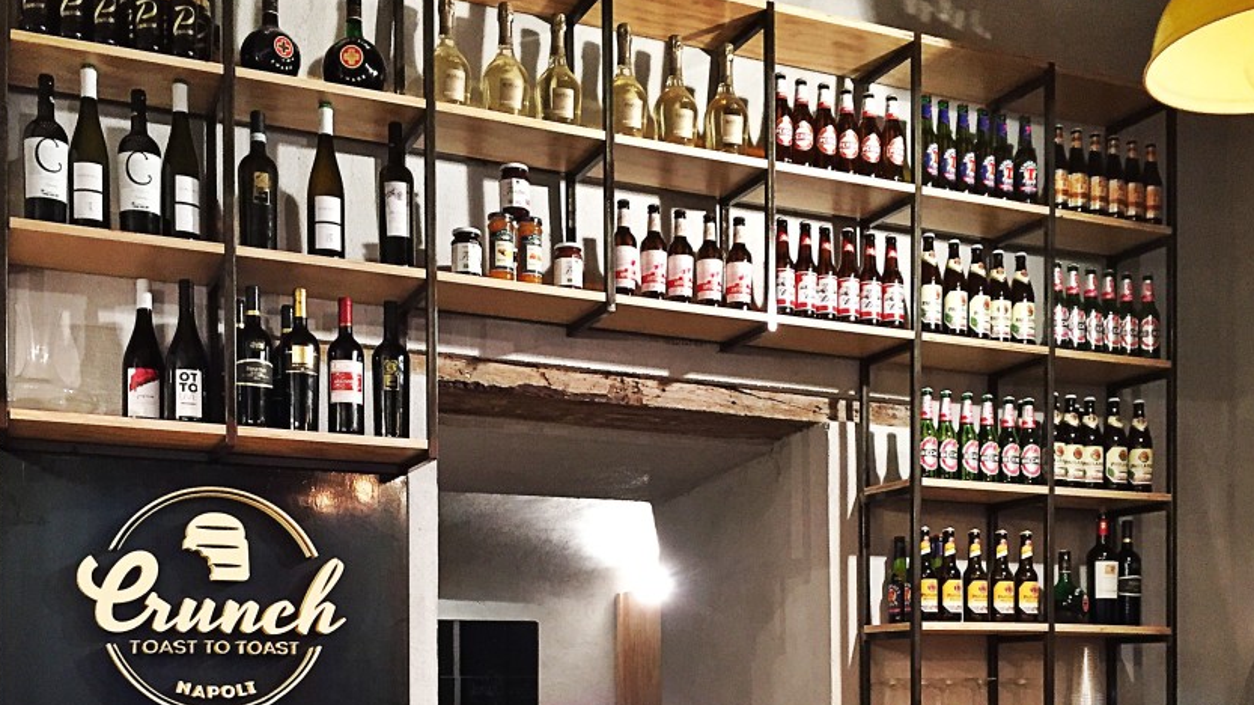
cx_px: 631
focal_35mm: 43
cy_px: 688
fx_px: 1429
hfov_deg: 47.4
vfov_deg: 26.4
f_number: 2.2
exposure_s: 1/20
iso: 250
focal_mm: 4.15
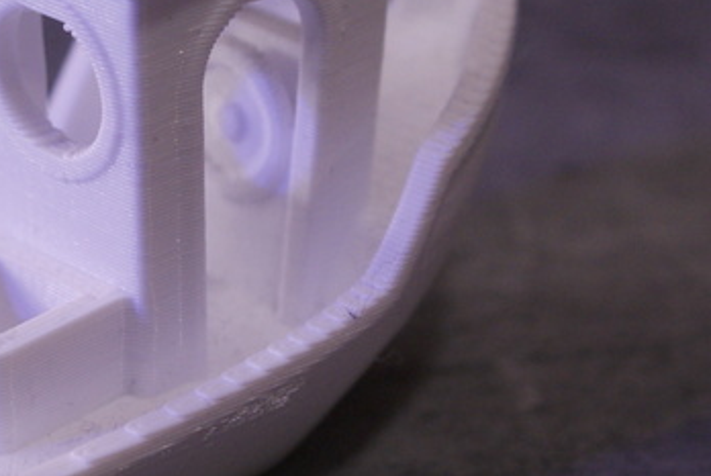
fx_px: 3302
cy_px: 180
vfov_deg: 8.2
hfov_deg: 12.2
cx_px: 98
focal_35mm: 167
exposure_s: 1/10
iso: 400
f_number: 5.6
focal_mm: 40
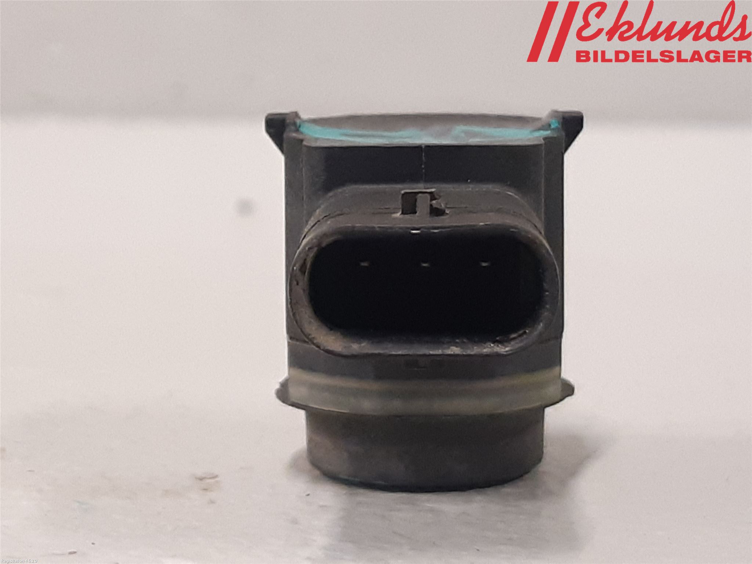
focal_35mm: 26
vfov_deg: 53.1
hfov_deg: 67.3
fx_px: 565
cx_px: 376
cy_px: 282
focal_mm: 3.93
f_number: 1.7
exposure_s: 1/50
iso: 200
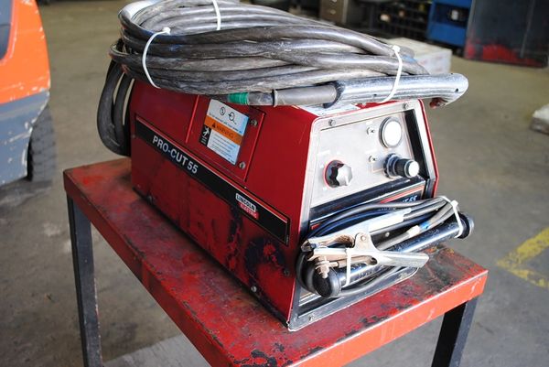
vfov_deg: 34.3
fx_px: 595
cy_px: 184
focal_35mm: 39
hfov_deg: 49.5
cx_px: 274
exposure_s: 1/40
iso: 200
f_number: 4.2
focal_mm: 26
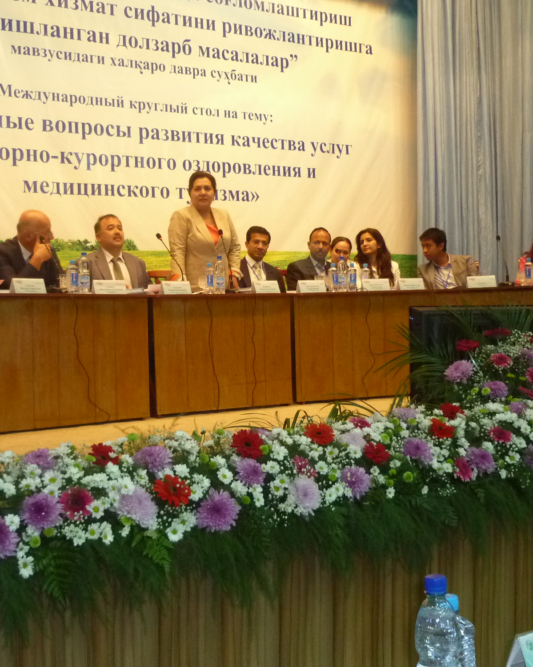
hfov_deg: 34.0
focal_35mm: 44
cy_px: 336
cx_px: 199
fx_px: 868
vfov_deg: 42.0
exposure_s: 1/30
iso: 400
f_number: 2.8
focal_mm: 5.5
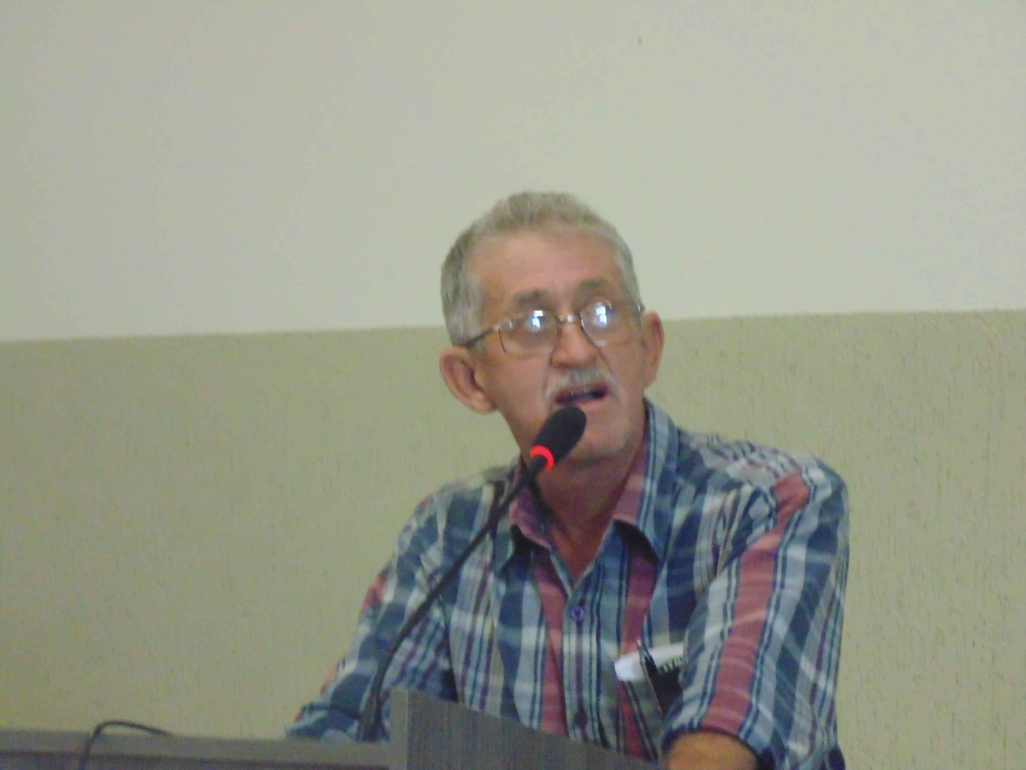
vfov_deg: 7.8
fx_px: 5631
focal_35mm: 190
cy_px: 385
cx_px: 513
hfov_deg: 10.4
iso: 800
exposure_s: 1/30
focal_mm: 34.2
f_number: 5.4
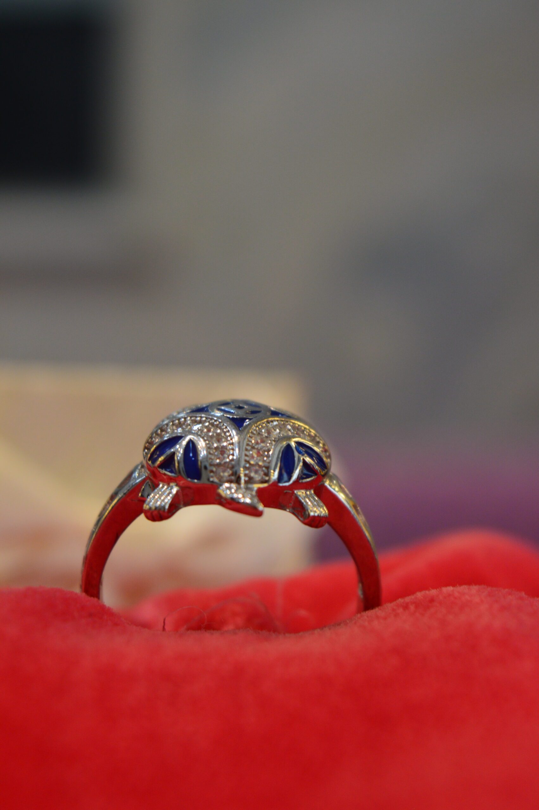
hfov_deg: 16.5
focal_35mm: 82
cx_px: 270
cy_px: 405
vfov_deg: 24.6
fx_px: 1856
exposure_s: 1/60
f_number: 8
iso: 560
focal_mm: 55
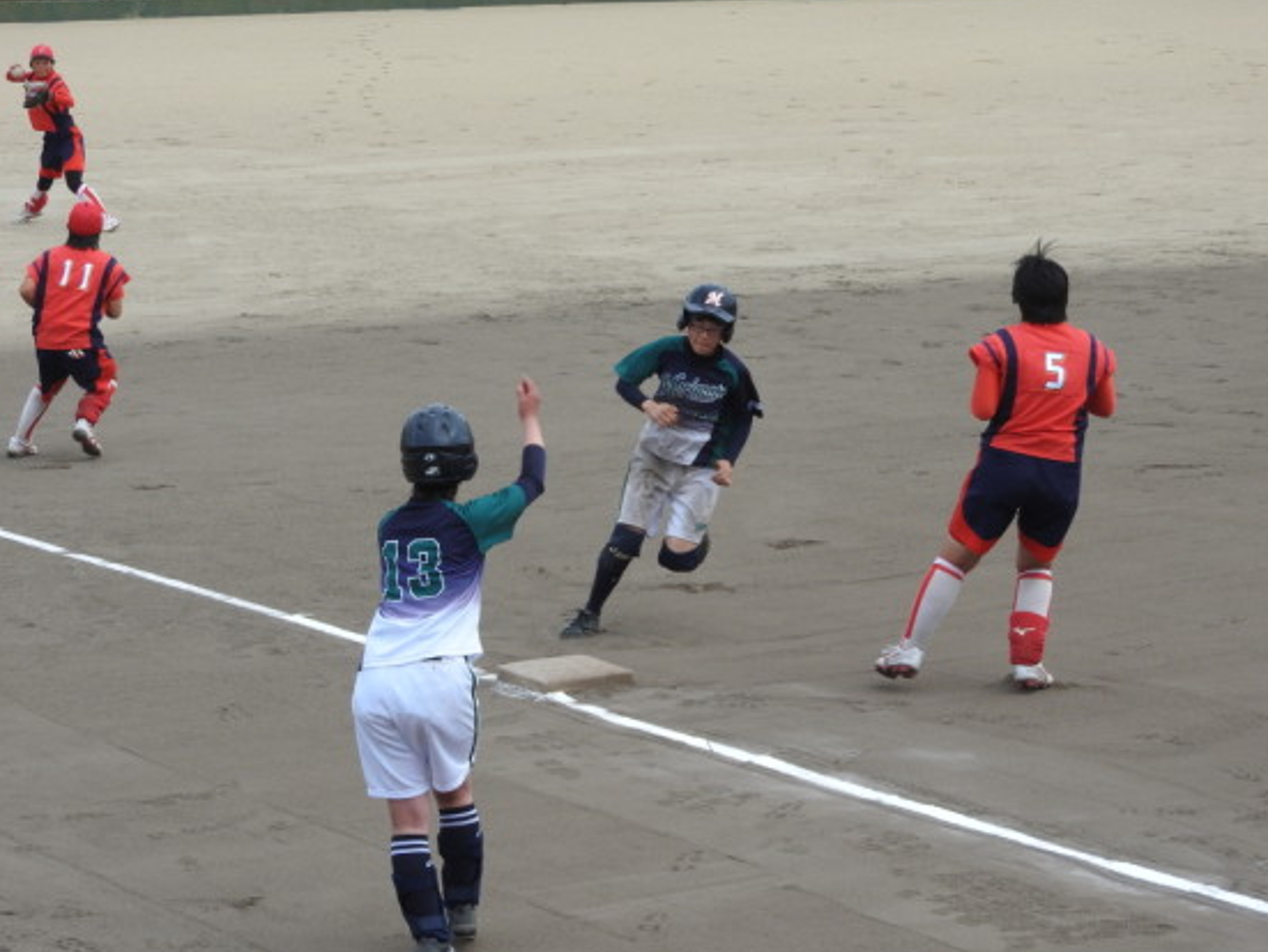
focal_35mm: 136
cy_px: 508
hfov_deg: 14.5
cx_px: 612
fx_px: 4985
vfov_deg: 10.9
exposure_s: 1/400
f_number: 5
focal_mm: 22.4
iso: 100
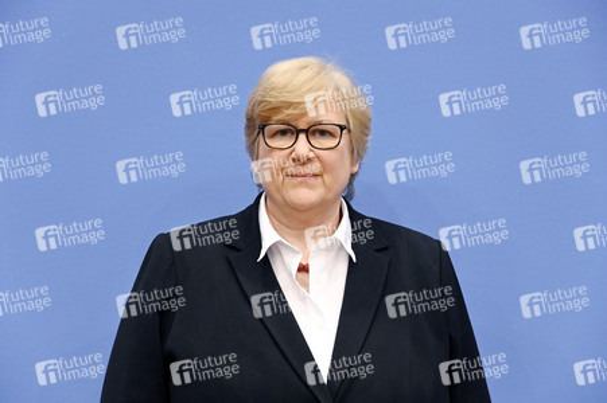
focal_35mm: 95
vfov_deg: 14.4
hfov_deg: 21.5
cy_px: 202
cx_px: 304
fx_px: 1601
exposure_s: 1/320
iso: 5000
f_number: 5.6
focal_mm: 95
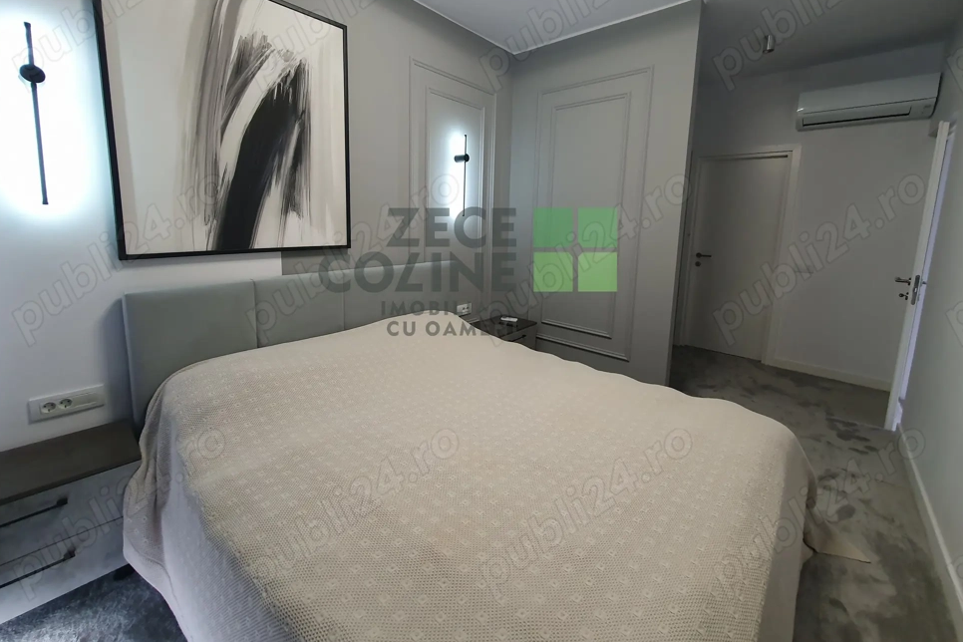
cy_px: 271
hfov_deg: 104.2
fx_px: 374
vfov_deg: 80.6
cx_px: 468
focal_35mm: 14
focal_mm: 1.8
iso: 125
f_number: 2.2
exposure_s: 1/50
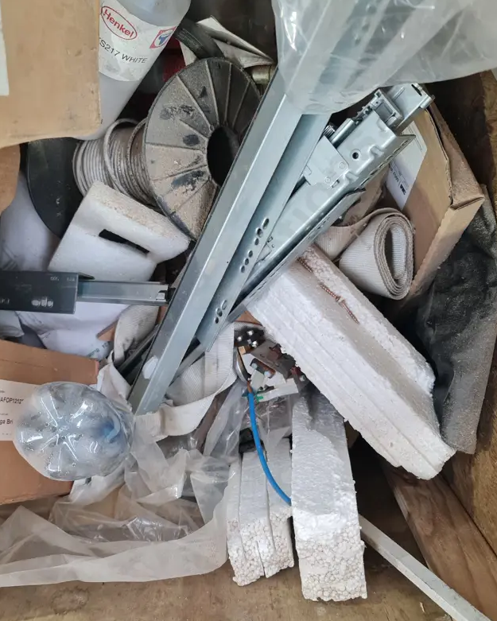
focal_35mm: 32
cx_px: 222
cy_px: 330
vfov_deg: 55.6
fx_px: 588
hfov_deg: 45.7
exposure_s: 1/50
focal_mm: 7
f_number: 1.8
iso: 250
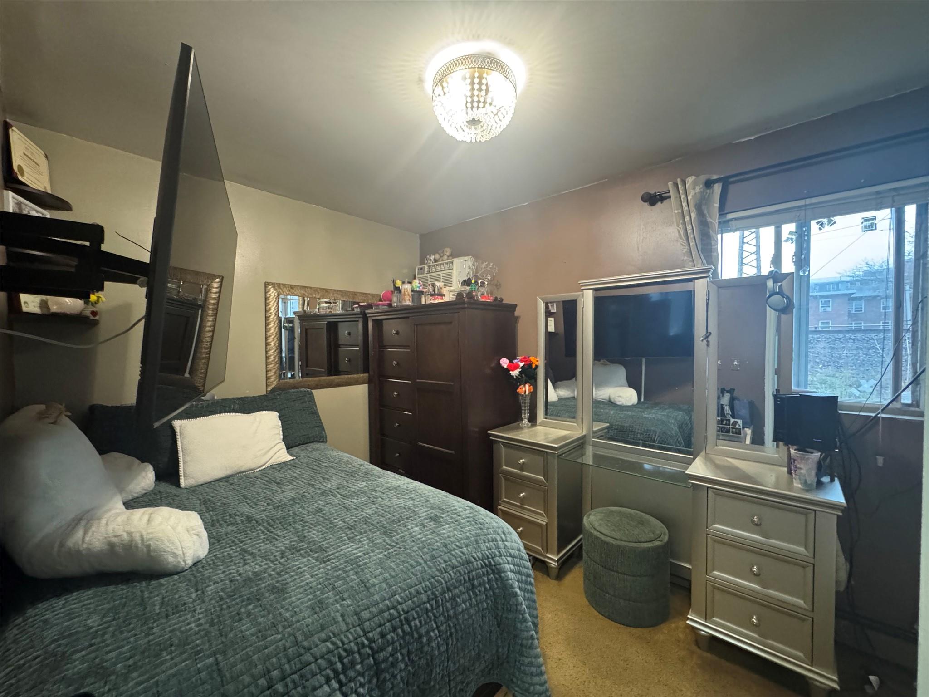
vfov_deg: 85.7
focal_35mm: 14
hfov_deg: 102.1
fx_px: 376
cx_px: 464
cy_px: 348
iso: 1000
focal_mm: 2.22
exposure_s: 1/40
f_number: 2.2
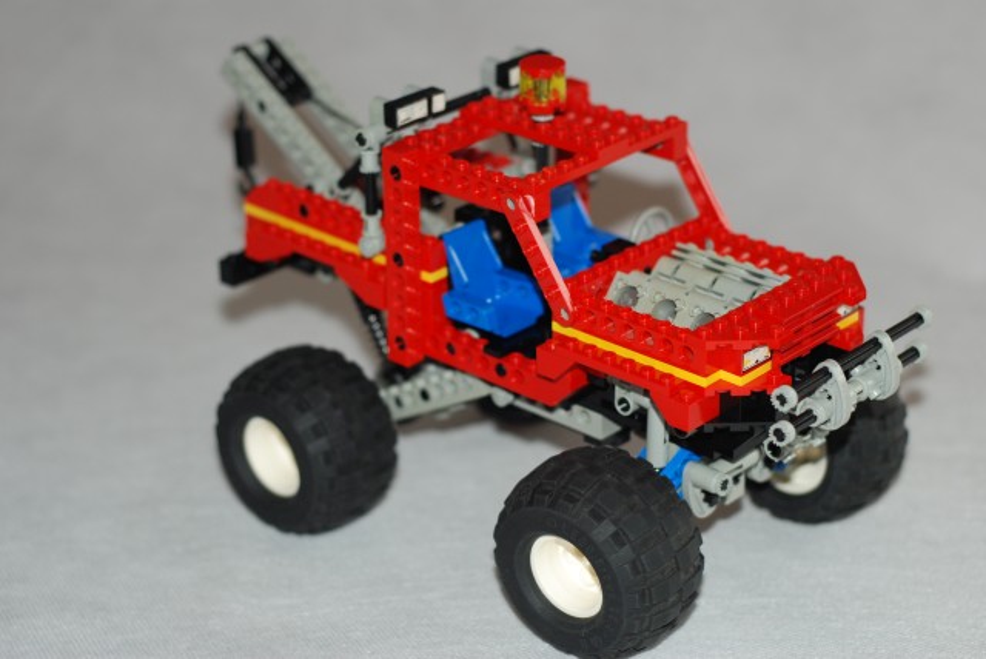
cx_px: 493
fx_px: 2056
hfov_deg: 27.0
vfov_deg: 18.2
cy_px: 330
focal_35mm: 75
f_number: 2.8
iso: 200
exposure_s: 1/60
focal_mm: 50
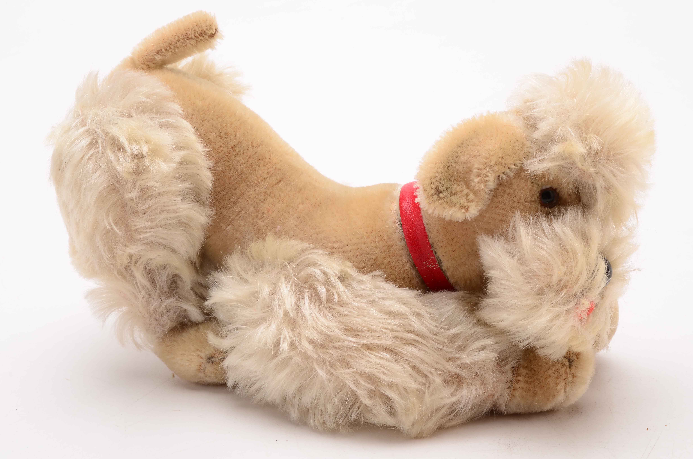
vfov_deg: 19.6
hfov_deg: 29.3
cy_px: 230
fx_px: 1325
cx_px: 346
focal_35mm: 69
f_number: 22
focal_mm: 46
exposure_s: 1/160
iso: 100
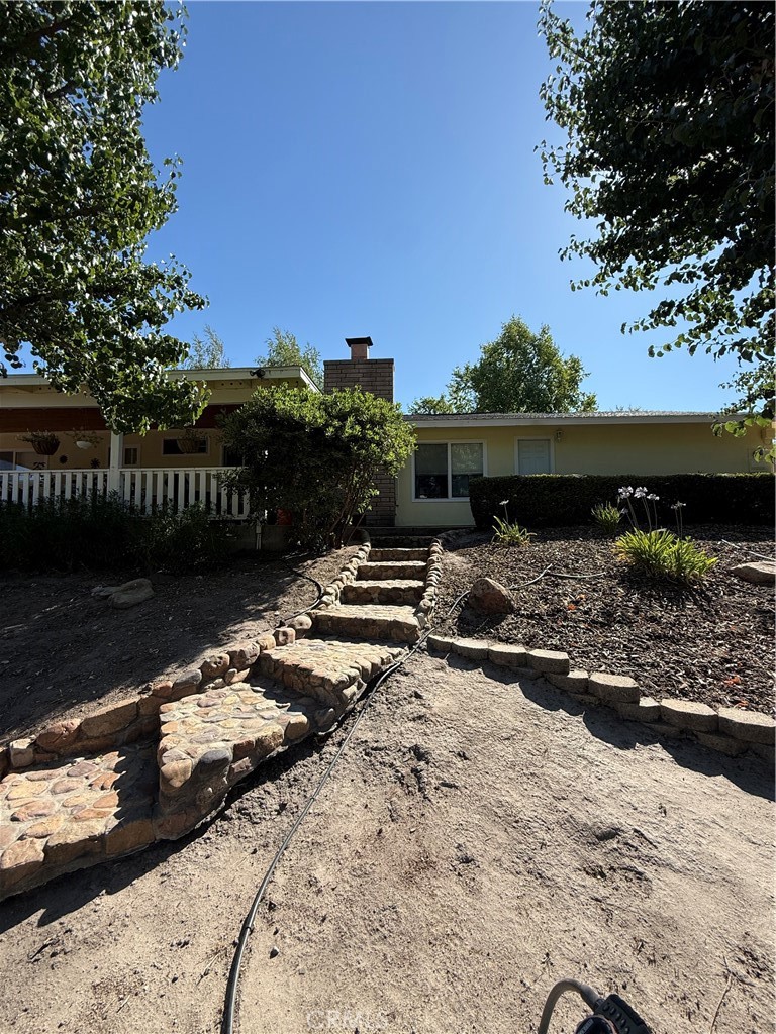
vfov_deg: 102.1
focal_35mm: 14
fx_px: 418
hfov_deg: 85.7
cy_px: 517
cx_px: 388
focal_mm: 2.22
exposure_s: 1/1235
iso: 50
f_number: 2.2
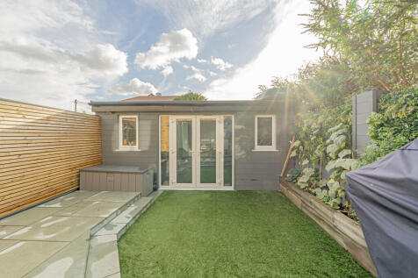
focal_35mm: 14
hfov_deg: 104.3
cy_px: 139
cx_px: 209
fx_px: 162
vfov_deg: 81.2
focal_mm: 14
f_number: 13
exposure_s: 1/30
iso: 100
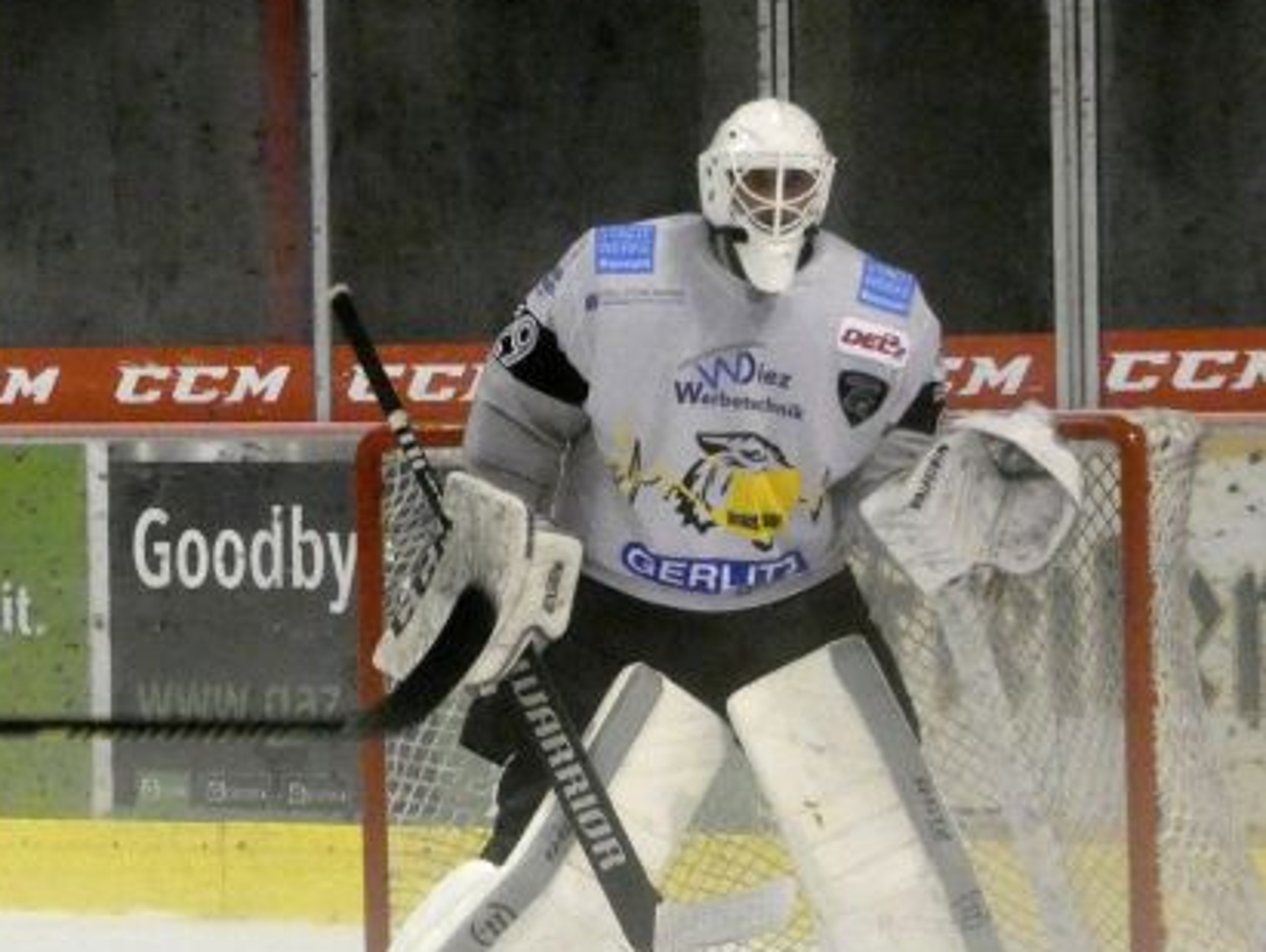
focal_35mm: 340
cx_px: 363
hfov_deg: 5.8
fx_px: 12446
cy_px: 661
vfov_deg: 4.4
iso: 1600
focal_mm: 33.9
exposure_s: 1/125
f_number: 5.5
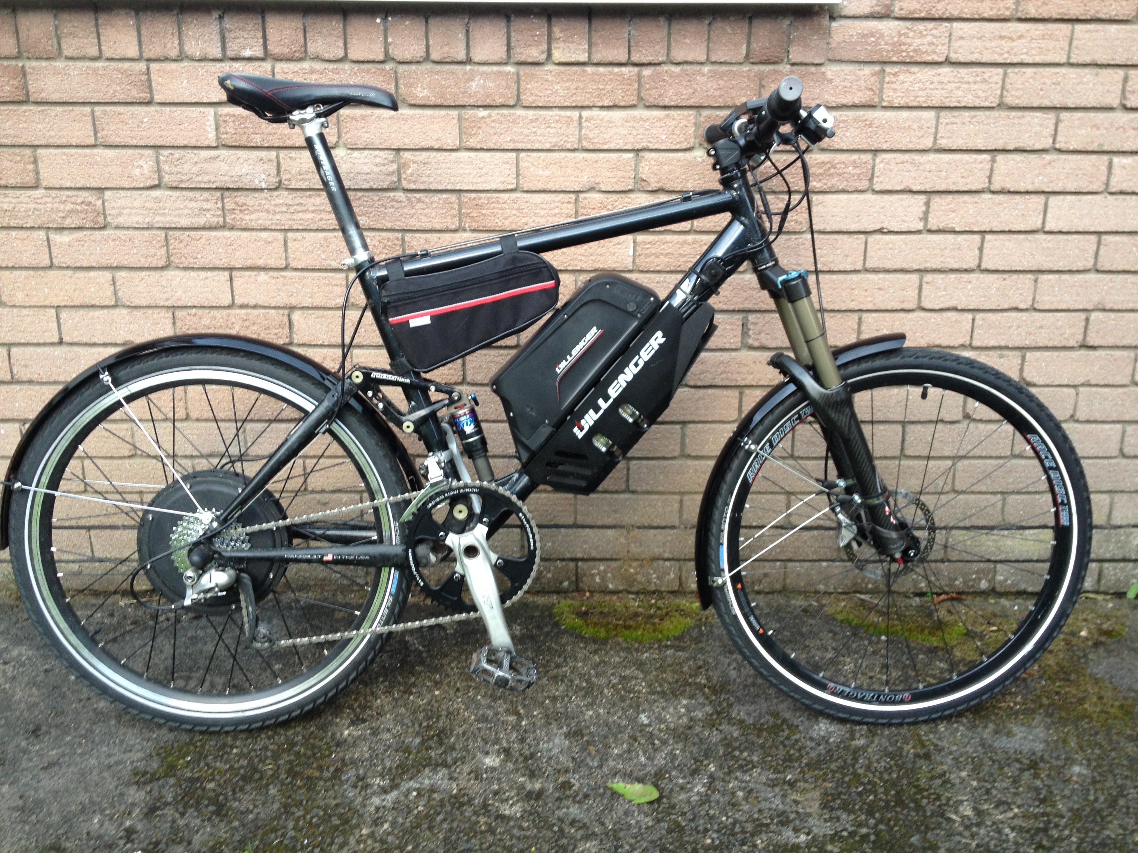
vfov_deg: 40.7
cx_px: 569
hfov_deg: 52.6
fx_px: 1151
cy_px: 426
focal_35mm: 35
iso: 80
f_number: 2.4
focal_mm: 4.28
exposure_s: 1/20
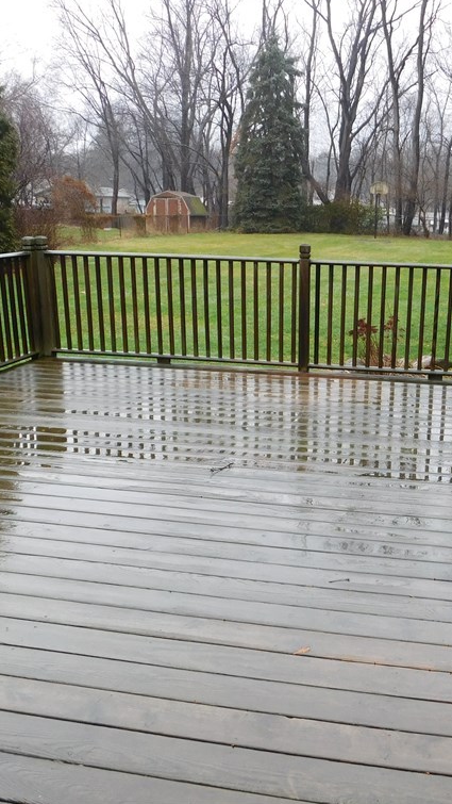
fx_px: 724
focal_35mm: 34
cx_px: 340
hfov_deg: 33.9
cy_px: 397
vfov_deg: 58.0
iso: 125
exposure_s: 1/60
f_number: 3
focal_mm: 4
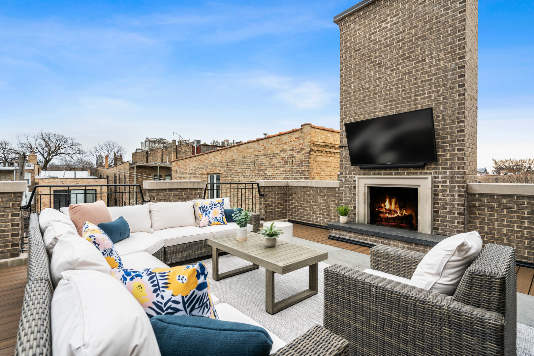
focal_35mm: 17
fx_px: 252
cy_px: 178
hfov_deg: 93.3
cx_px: 267
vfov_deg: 70.5
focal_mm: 17
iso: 320
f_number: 7.1
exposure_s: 1/160
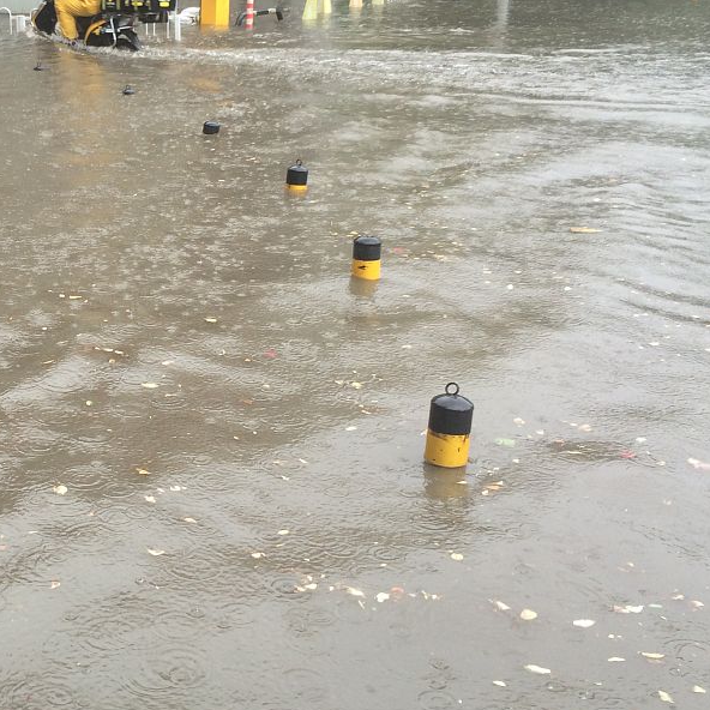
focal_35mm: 52
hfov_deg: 31.6
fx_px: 1207
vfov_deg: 32.7
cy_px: 288
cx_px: 100
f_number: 2.2
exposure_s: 1/50
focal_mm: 4.15
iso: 32
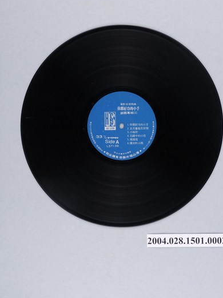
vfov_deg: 27.4
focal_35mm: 71
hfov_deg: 20.7
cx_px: 118
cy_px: 125
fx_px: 611
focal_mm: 40
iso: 125
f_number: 10
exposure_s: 1/125
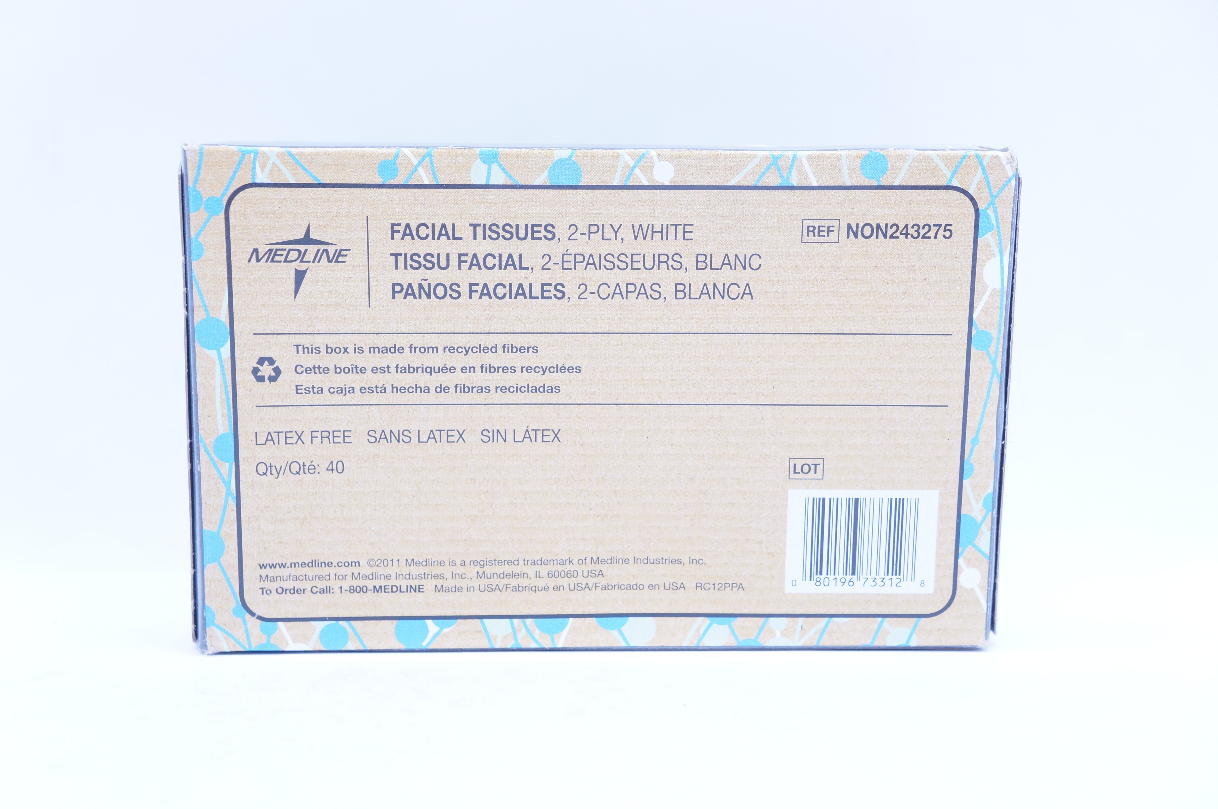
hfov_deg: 37.9
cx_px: 609
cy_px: 404
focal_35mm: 52
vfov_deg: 25.7
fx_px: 1774
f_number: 5.6
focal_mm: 35
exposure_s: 1/80
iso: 800
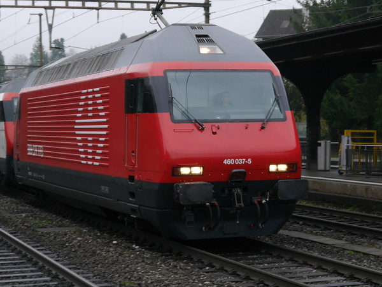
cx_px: 239
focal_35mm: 104
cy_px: 140
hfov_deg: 18.9
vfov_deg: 14.2
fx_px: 1148
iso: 400
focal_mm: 26
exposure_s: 1/125
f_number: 4.7
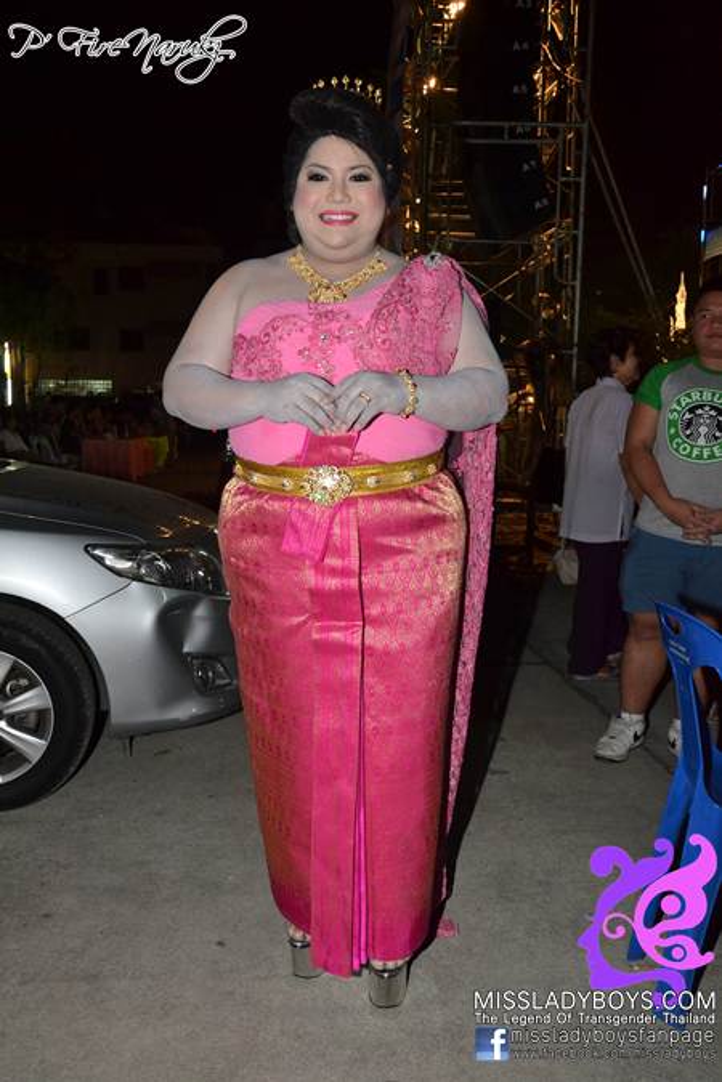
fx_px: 948
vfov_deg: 59.5
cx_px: 361
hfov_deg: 41.7
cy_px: 541
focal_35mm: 32
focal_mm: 21
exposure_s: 1/100
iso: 1600
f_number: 5
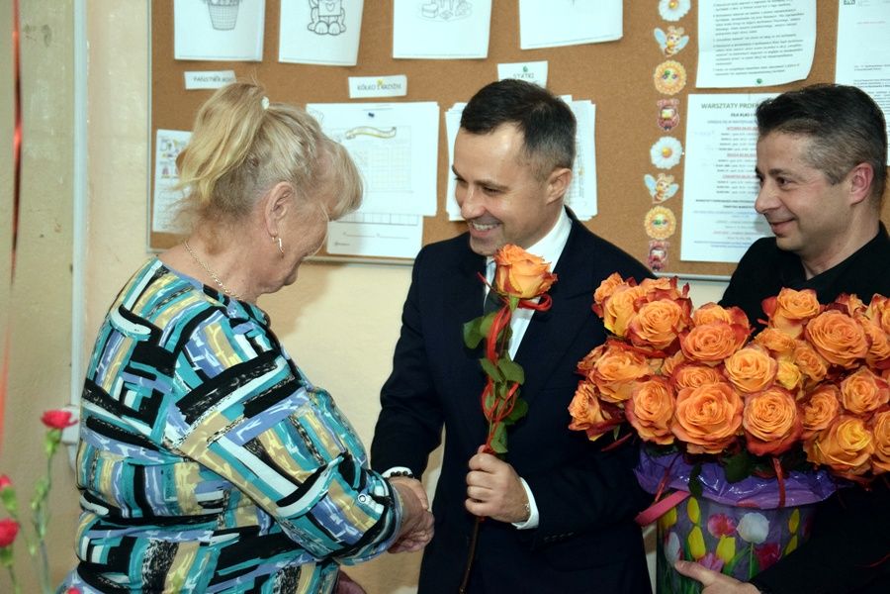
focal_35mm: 72
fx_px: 1780
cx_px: 445
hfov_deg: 28.1
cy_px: 297
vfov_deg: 18.9
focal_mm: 48
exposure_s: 1/60
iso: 3200
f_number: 5
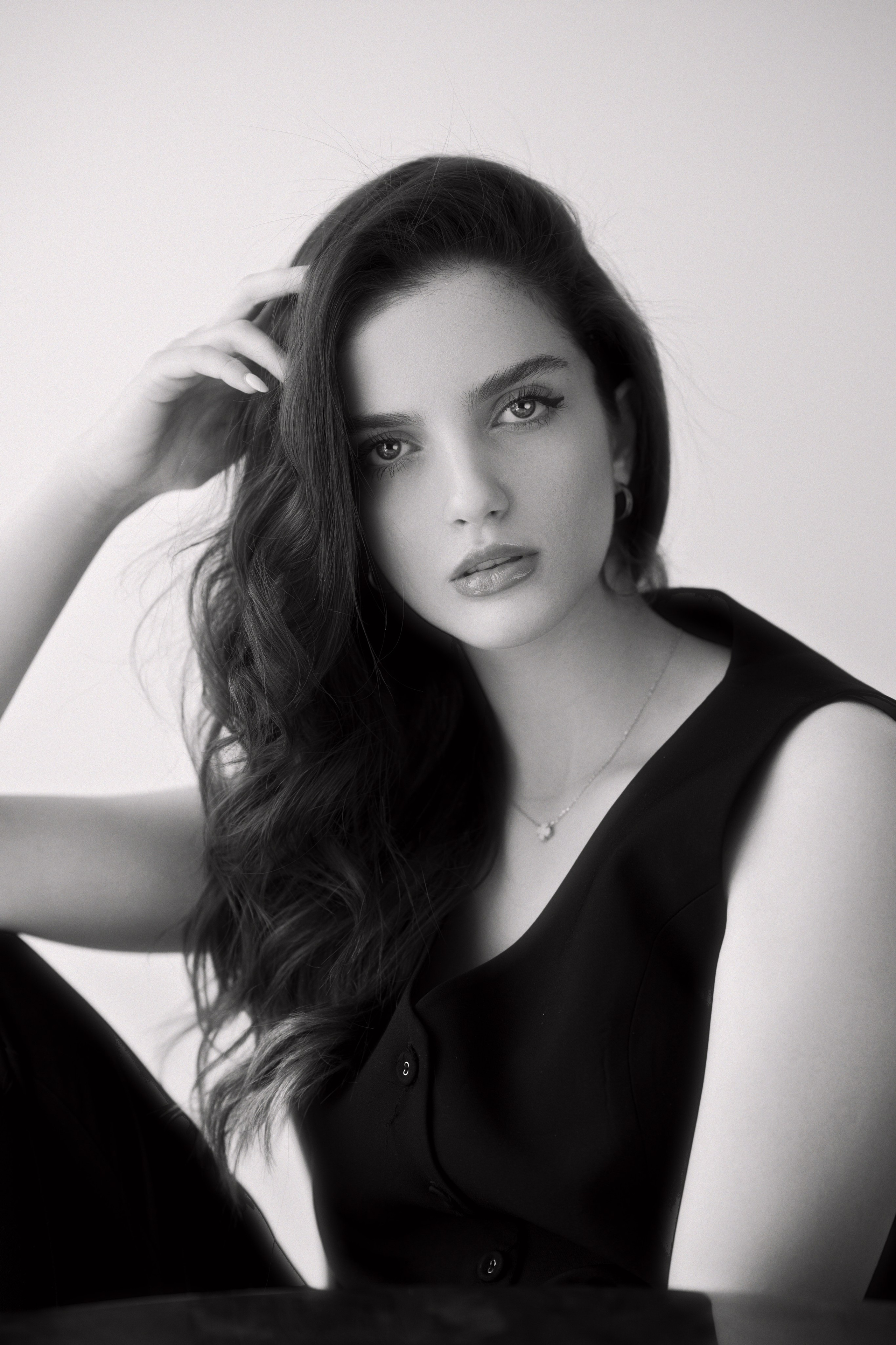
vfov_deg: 23.9
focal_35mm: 85
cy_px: 672
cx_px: 448
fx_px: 3173
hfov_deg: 16.1
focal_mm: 85
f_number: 2.5
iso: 125
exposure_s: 1/250
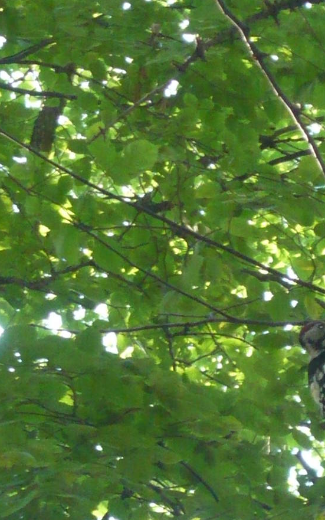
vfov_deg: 6.8
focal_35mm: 308
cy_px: 431
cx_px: 309
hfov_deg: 4.3
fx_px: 4363
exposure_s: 1/60
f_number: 5.1
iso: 500
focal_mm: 16.5
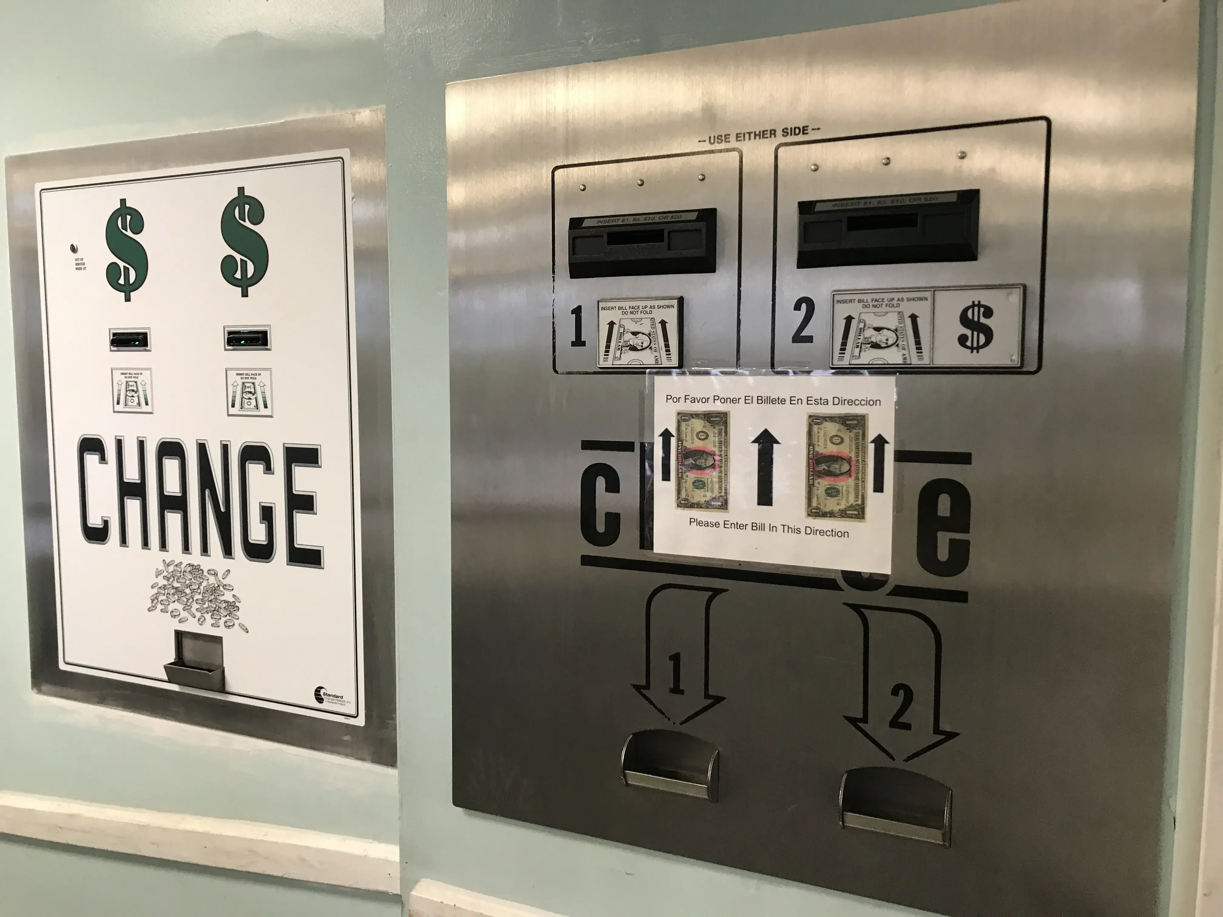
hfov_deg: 63.4
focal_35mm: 28
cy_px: 458
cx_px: 612
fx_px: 989
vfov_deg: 49.7
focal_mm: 3.99
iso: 40
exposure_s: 1/30
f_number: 1.8
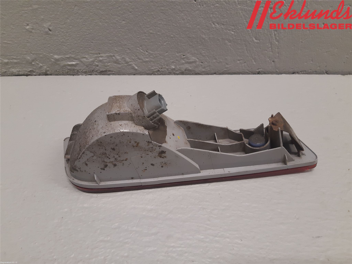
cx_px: 176
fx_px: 264
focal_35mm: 26
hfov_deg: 67.3
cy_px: 132
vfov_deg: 53.1
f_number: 1.7
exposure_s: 1/50
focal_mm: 3.93
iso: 125
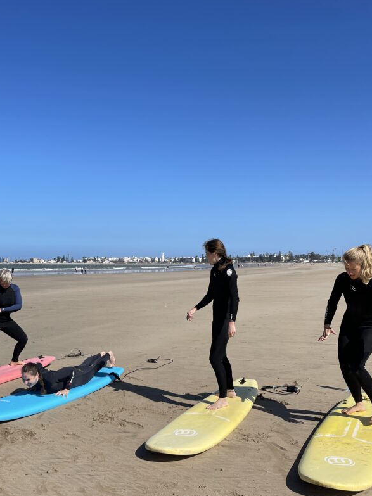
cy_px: 292
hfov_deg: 41.5
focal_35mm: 34
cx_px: 143
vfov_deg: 53.7
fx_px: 487
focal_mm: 5.1
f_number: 1.6
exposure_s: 1/7407
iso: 50
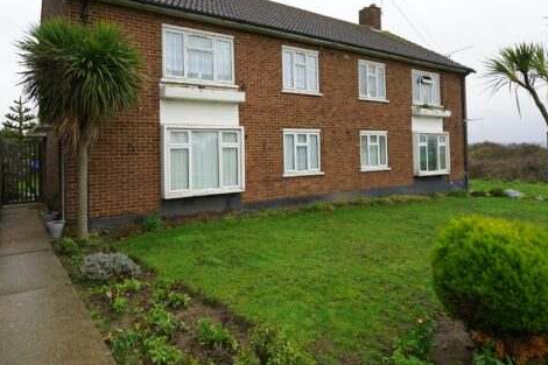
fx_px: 350
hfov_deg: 75.7
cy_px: 145
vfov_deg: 54.6
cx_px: 236
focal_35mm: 23
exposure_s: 1/60
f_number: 4
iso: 100
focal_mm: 18
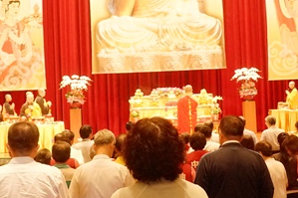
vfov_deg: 16.4
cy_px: 77
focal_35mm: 83
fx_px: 687
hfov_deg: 24.5
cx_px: 153
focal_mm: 20
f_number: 4
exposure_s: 1/60
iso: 3200
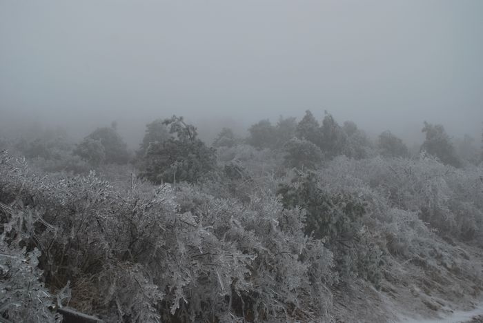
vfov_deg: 28.1
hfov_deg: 41.1
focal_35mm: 48
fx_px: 645
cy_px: 162
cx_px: 242
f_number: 5.6
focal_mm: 32
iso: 125
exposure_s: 1/125
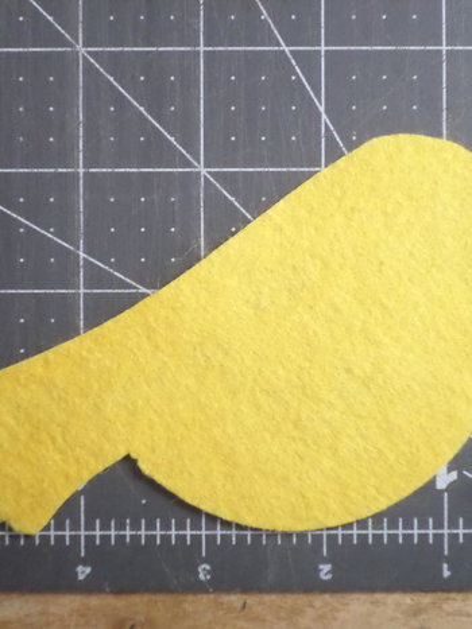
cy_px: 314
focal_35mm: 43
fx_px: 782
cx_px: 236
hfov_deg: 33.6
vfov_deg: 43.9
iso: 640
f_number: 3.2
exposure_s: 1/20
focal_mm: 7.8
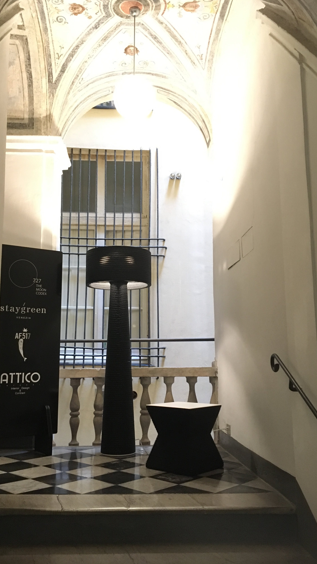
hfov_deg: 36.7
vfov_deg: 61.0
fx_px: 478
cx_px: 147
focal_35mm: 32
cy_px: 280
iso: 250
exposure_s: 1/17
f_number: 2.2
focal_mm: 4.15
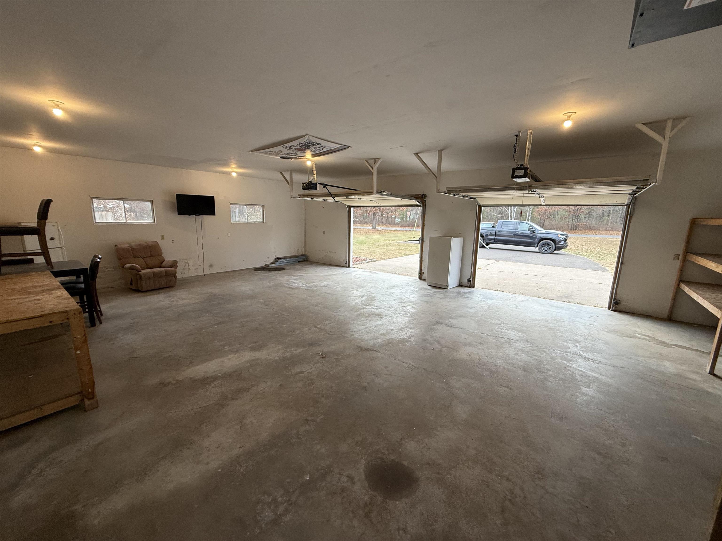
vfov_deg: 85.7
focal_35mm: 14
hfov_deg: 102.1
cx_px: 361
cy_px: 270
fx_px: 292
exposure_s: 1/120
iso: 100
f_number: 2.2
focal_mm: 2.22
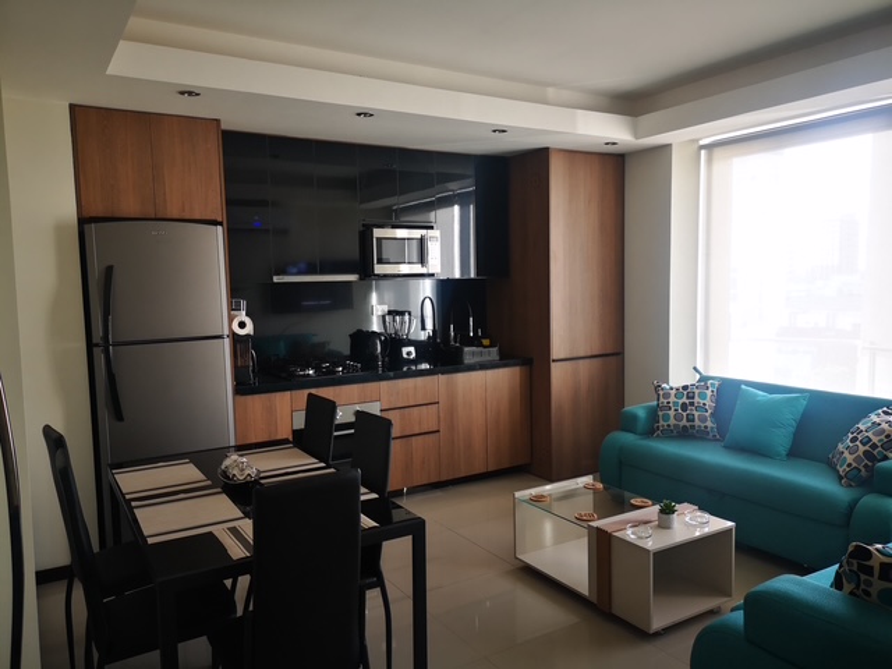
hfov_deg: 65.3
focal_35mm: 27
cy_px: 334
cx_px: 446
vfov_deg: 51.4
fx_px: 696
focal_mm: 3.95
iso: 160
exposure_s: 1/33.3
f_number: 1.8
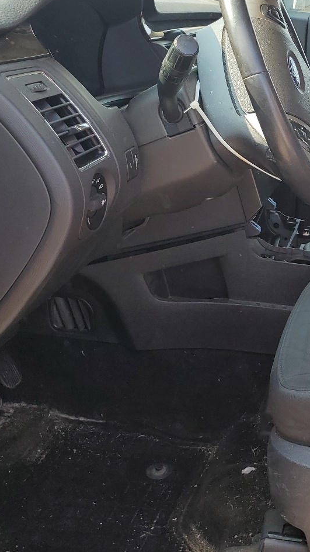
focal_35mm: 48
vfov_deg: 42.8
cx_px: 396
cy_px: 230
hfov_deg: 22.4
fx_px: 701
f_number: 1.5
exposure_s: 1/357
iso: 50
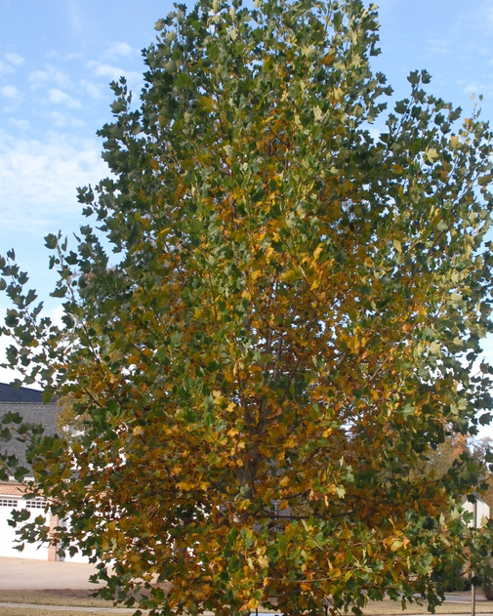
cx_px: 292
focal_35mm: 64
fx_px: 1167
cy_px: 349
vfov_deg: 29.5
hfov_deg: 23.8
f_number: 8
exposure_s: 1/200
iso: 400
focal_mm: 28
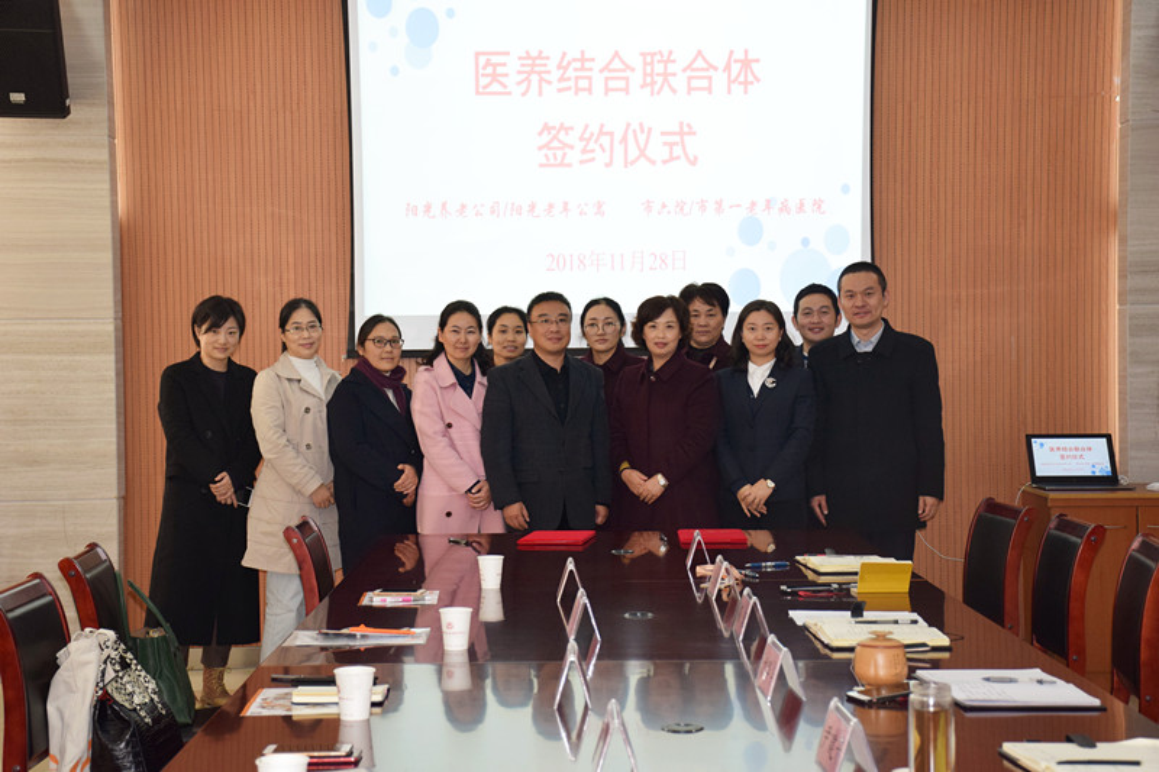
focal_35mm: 63
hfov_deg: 31.9
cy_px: 386
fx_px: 2028
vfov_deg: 21.6
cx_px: 580
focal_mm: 42
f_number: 5.6
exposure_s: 1/125
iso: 800
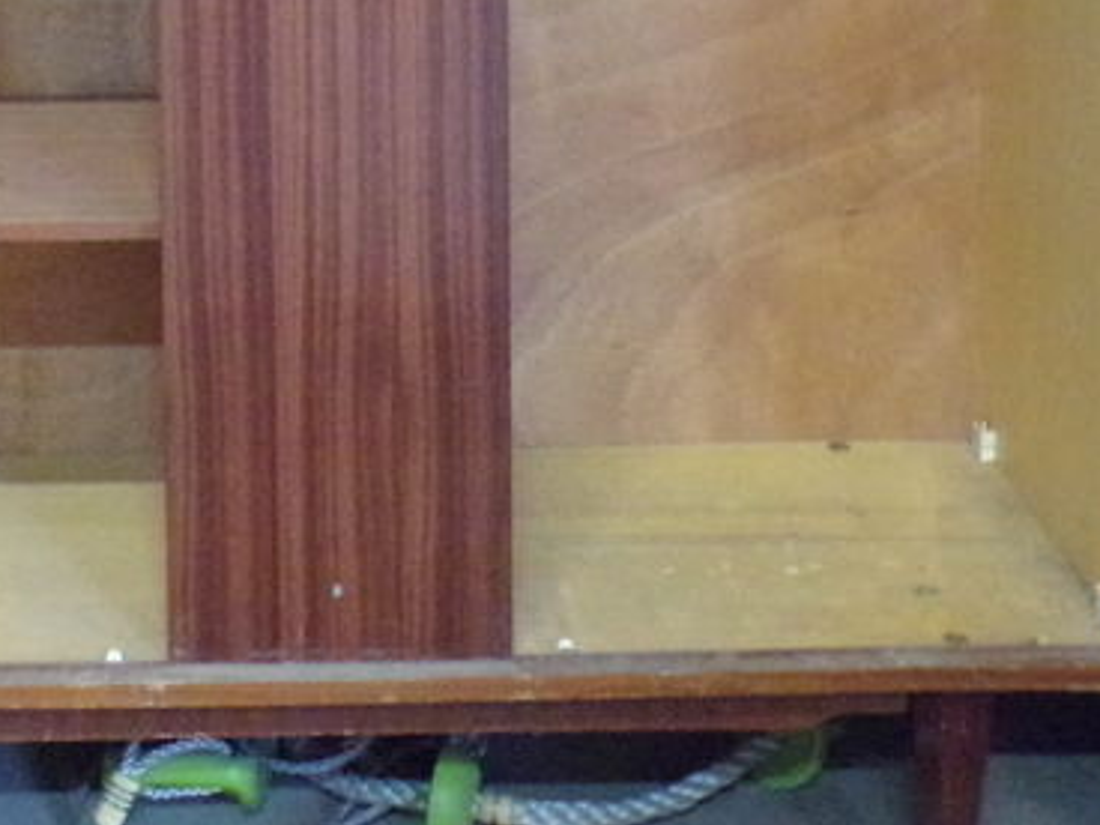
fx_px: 2765
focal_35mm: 87
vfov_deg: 16.0
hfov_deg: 22.4
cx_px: 332
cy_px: -275
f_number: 3.2
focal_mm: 5.8
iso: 800
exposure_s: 1/4
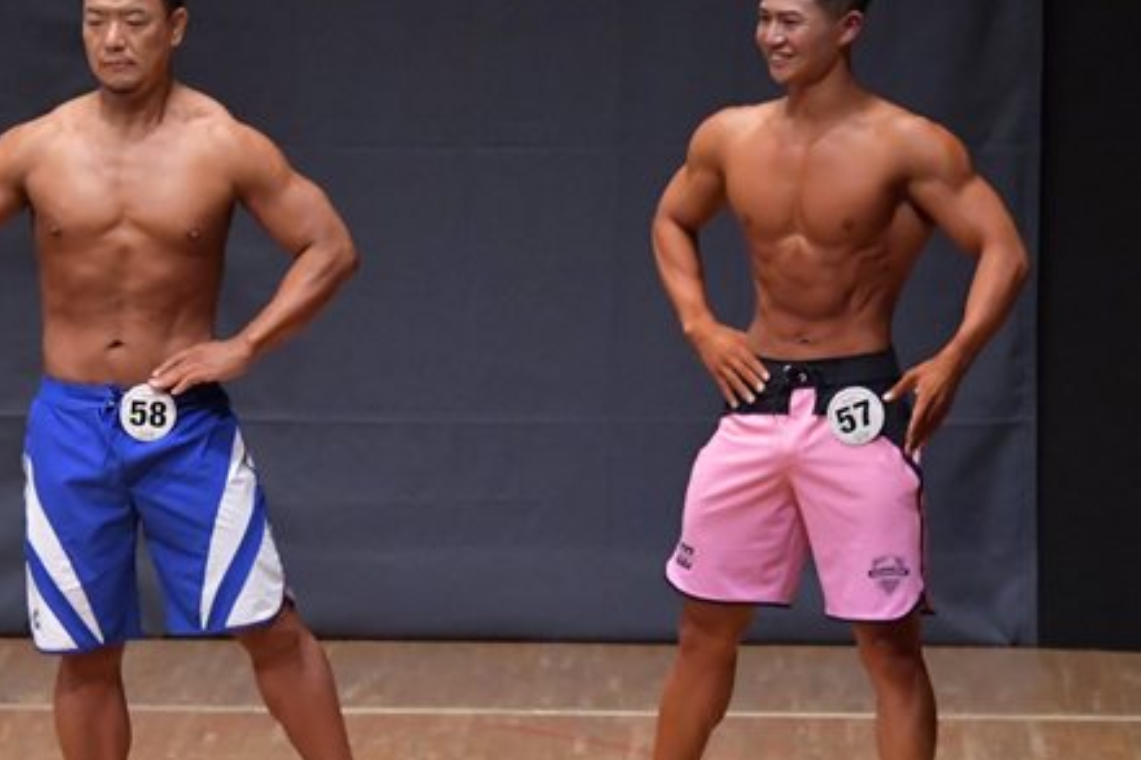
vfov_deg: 3.5
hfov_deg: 5.2
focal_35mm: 396
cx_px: 196
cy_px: 493
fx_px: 12546
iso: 6400
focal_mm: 150
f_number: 5.6
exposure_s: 1/400
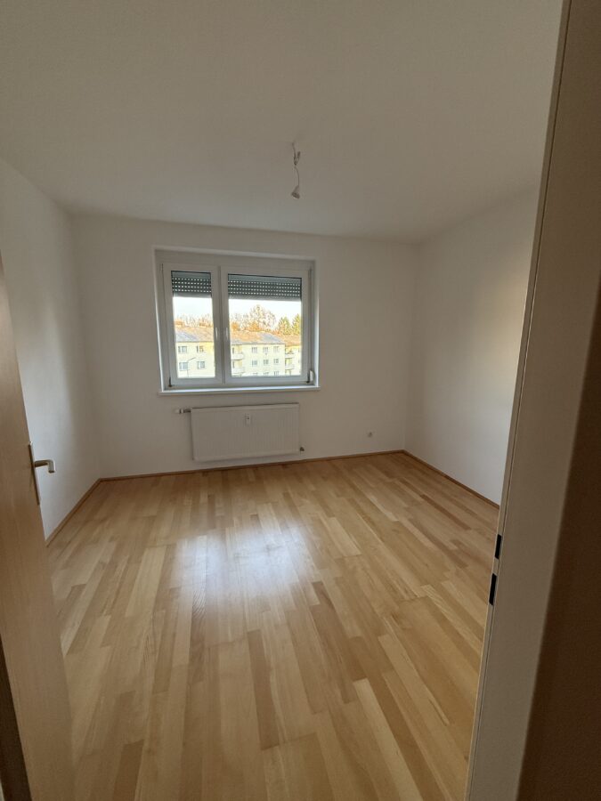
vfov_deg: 102.1
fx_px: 324
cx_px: 300
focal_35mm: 14
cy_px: 400
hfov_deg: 85.7
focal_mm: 2.22
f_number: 2.2
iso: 160
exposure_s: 1/99
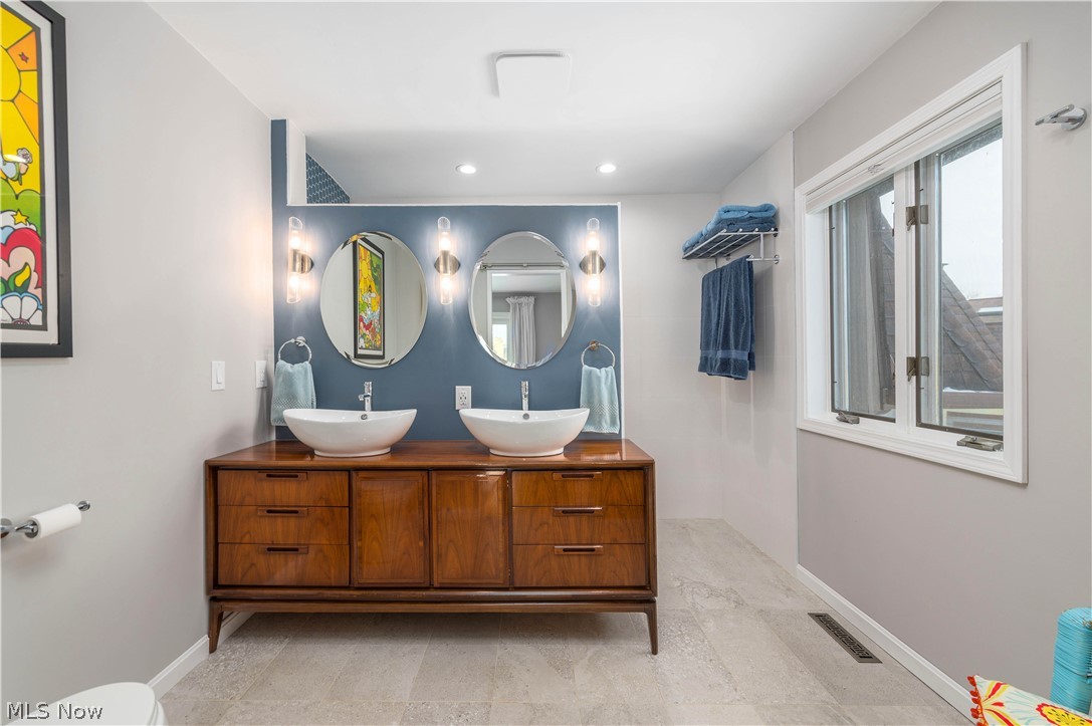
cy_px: 363
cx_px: 546
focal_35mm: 14
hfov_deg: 104.3
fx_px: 424
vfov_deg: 81.1
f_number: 9
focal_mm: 14
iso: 100
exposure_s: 1/60
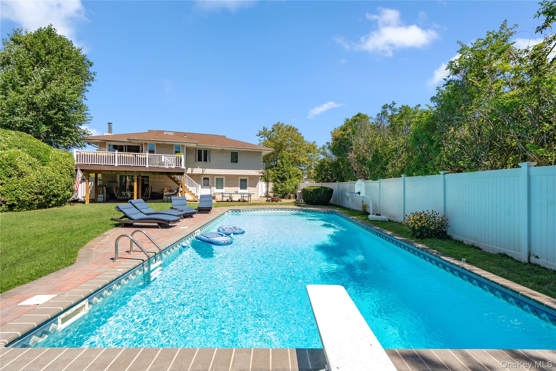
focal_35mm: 16
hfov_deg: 96.7
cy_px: 186
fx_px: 247
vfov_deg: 73.7
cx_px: 278
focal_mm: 16
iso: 64
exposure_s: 1/125
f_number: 7.1
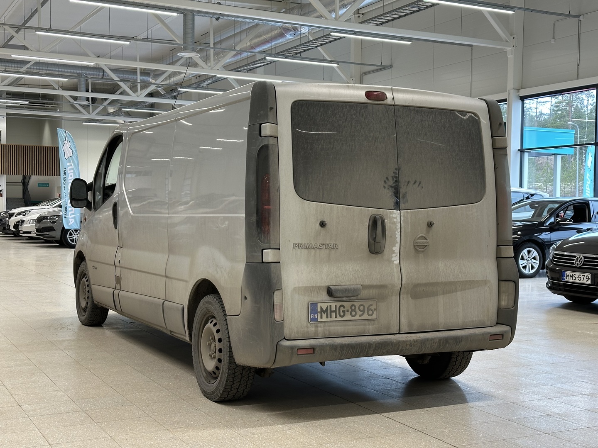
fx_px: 829
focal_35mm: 48
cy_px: 224
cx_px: 299
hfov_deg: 39.7
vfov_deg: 30.3
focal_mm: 6.86
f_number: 1.78
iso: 80
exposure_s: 1/99
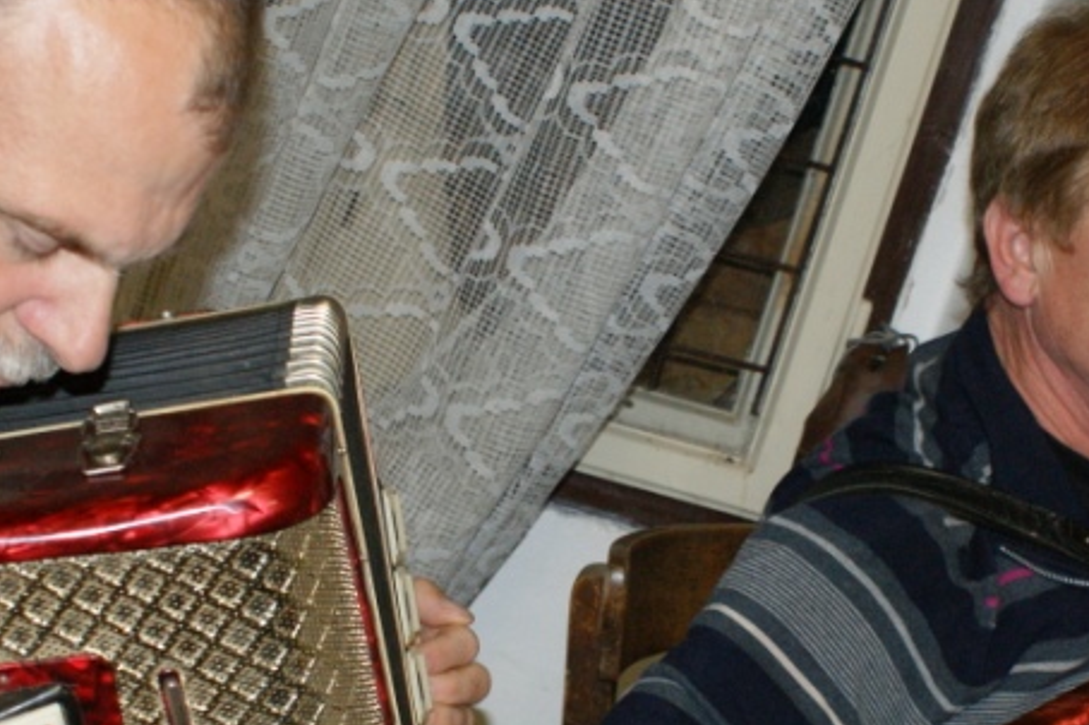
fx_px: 2660
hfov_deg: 23.1
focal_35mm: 88
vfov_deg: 15.5
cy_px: 481
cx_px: 535
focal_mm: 26
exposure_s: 1/60
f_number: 5.6
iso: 400
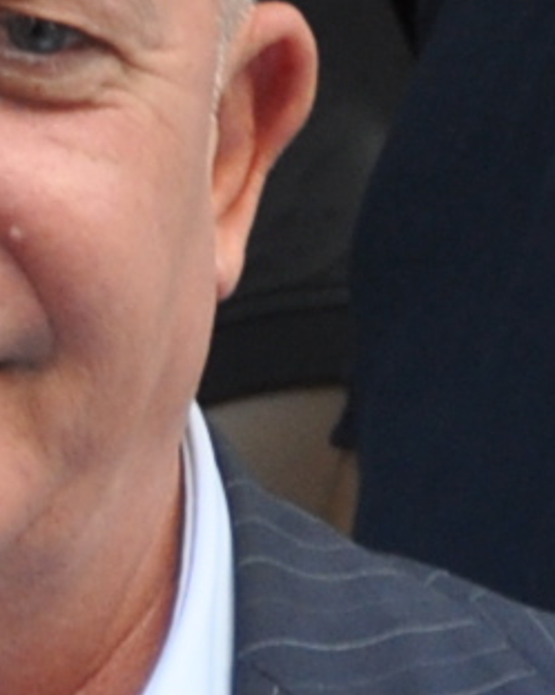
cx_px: -2238
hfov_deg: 1.0
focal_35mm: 1523
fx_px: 31313
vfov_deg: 1.3
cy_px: 425
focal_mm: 105
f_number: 5.6
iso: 400
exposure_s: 1/60
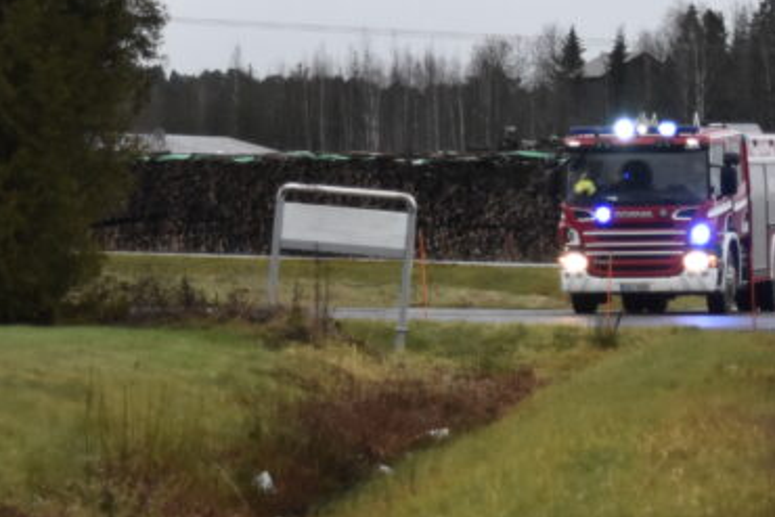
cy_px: 212
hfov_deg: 10.3
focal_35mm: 199
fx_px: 4285
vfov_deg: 6.9
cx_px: 452
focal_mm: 48
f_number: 2.8
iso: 1100
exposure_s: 1/500
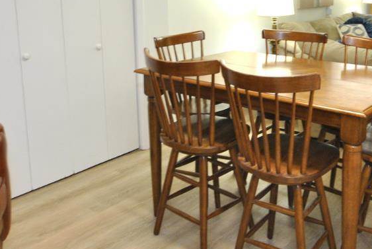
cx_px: 253
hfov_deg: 47.5
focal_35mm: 40
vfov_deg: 32.6
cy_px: 50
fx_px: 414
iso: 400
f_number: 4
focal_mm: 10
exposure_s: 1/20
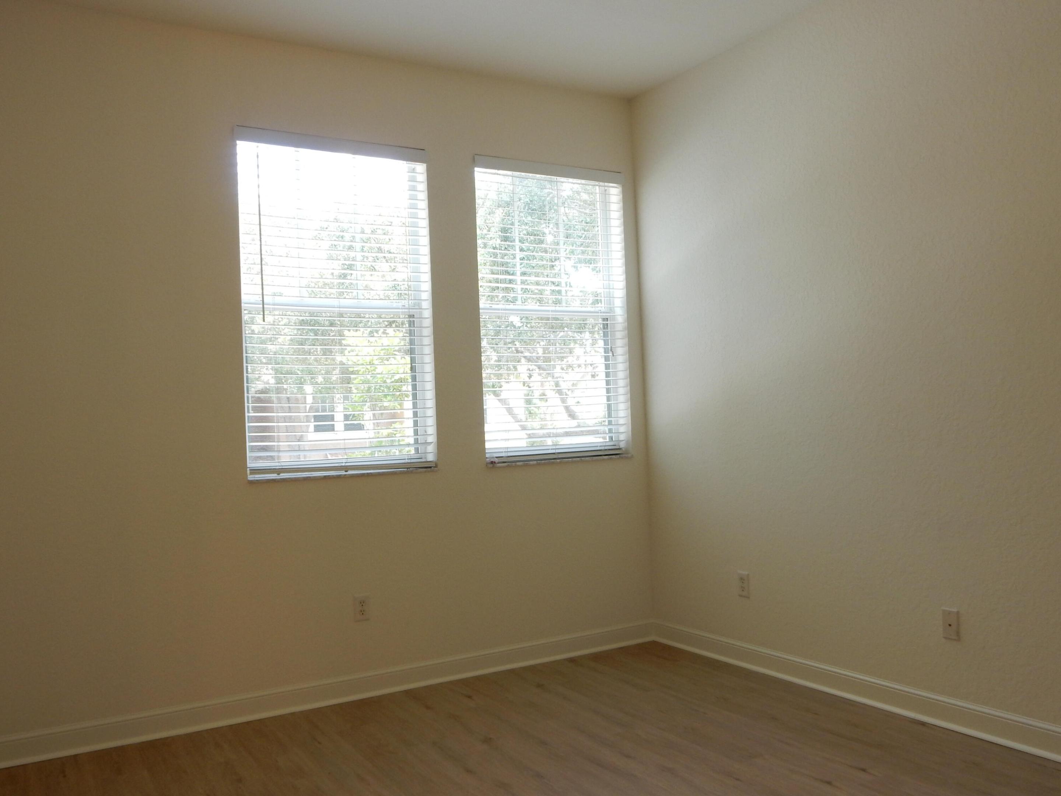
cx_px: 530
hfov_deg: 60.0
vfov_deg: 46.8
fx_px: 920
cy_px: 398
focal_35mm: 30
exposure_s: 1/25
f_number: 4.5
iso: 140
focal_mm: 5.4
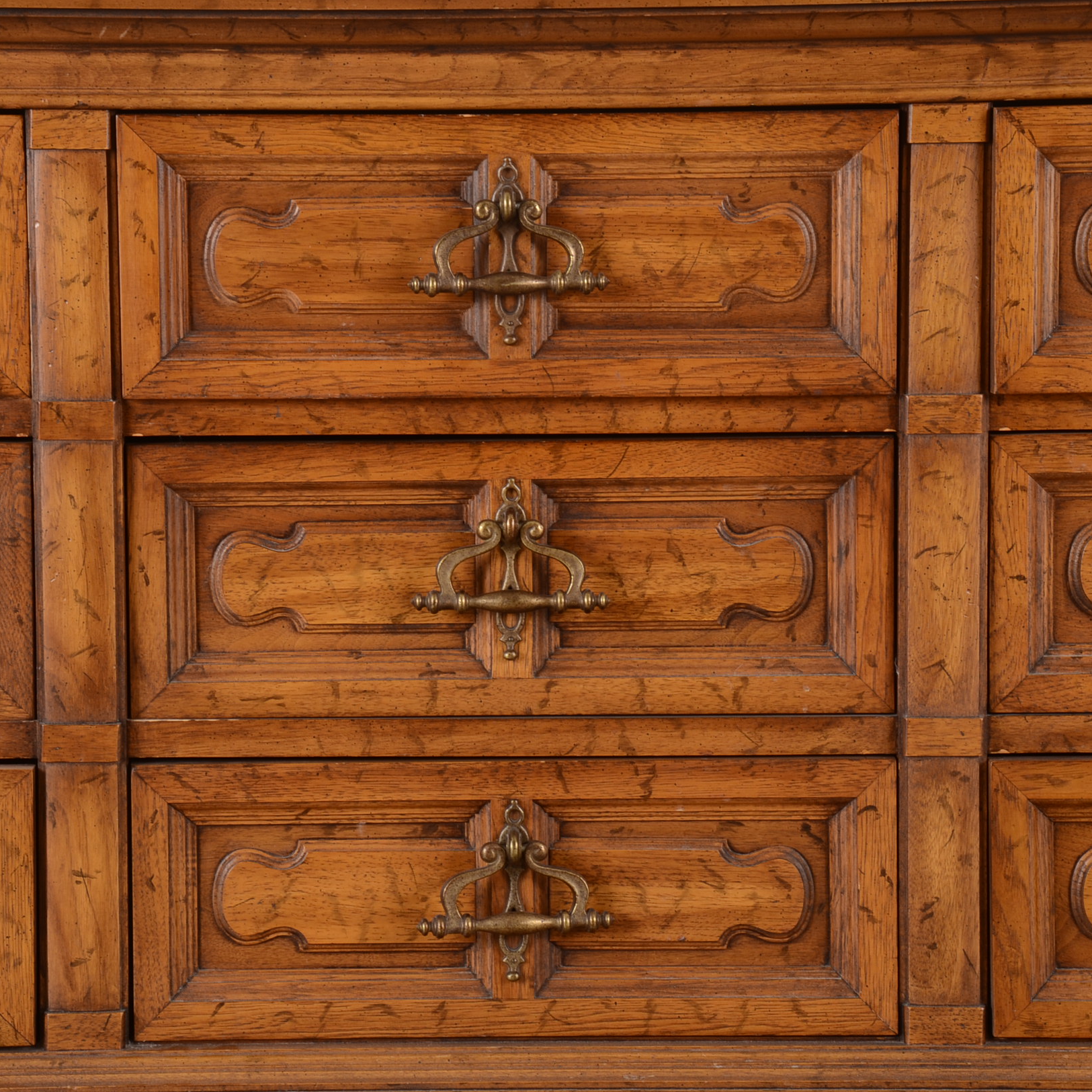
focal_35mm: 135
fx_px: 4818
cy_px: 548
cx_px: 523
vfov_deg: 12.9
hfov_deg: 12.9
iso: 125
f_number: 14
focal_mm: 70
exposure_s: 1/125
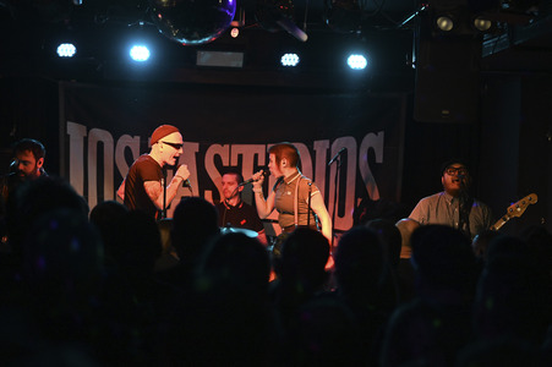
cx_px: 276
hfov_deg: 24.8
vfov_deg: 16.6
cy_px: 184
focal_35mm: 82
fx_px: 1256
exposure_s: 1/320
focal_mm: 82
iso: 6400
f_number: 2.8
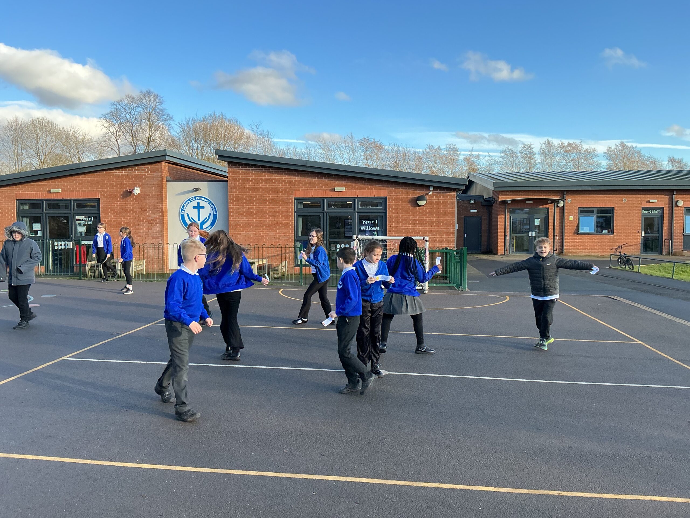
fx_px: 578
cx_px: 345
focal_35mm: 29
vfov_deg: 48.2
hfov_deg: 61.7
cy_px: 259
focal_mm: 3
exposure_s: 1/519
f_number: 1.8
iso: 25
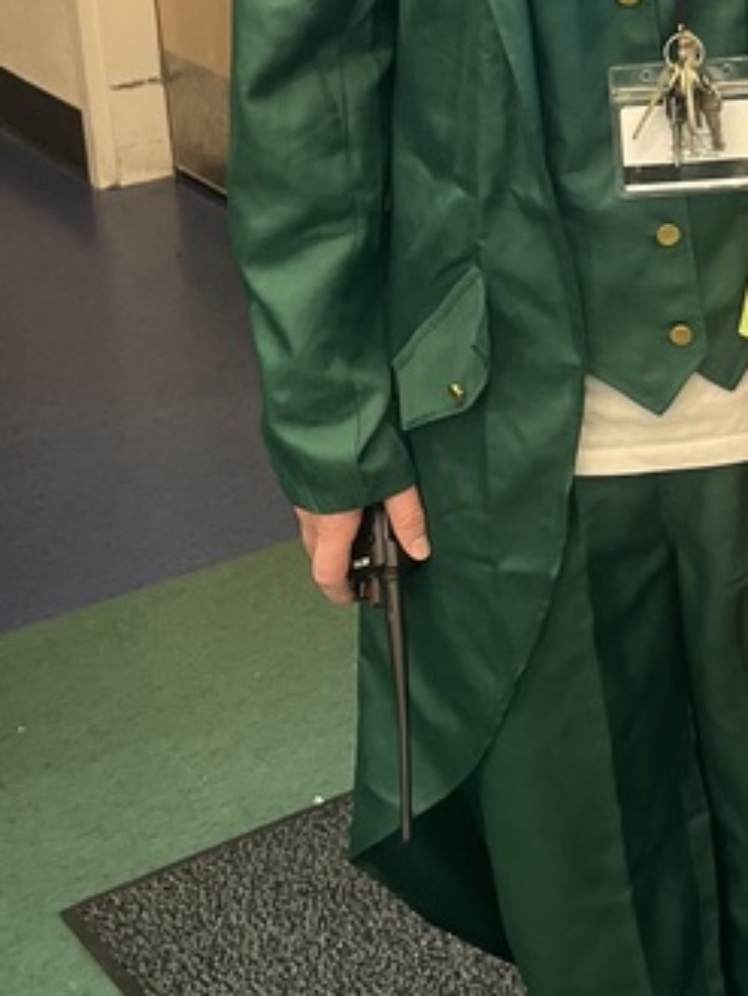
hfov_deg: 17.5
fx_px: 2332
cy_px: 18
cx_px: 851
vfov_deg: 23.2
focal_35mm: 81
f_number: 1.6
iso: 125
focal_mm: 5.1
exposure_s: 1/120
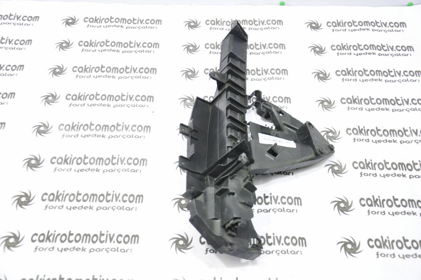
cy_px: 140
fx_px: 526
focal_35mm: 45
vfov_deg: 29.8
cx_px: 210
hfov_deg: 43.6
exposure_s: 1/40
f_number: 4.5
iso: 800
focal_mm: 30
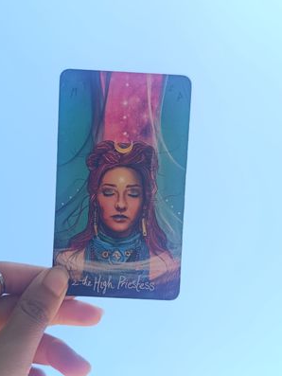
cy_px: 208
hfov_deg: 38.7
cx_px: 128
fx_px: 402
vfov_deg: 50.0
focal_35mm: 37
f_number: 1.65
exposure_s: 1/122
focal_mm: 6.11
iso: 50
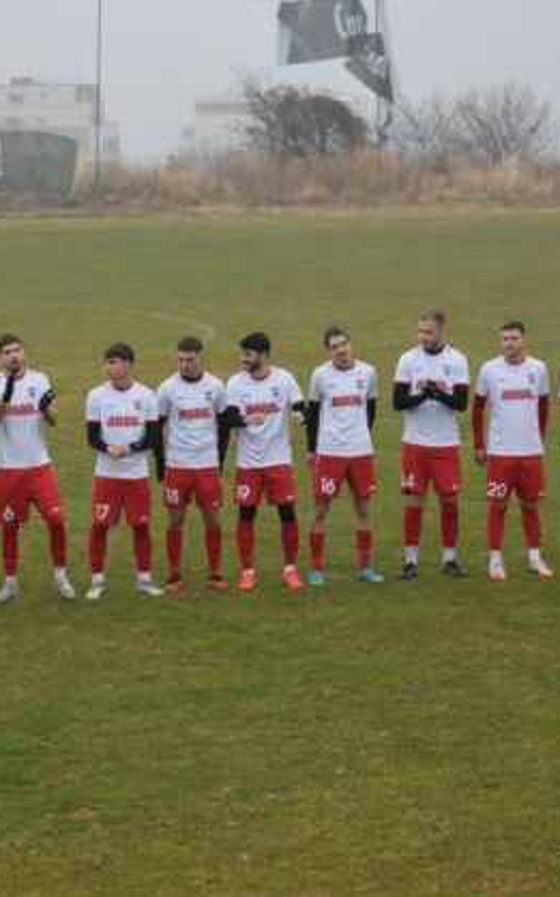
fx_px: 3660
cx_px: 185
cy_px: 448
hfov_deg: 8.7
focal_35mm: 150
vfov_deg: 14.0
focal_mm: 65
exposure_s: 1/640
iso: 6400
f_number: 5.6
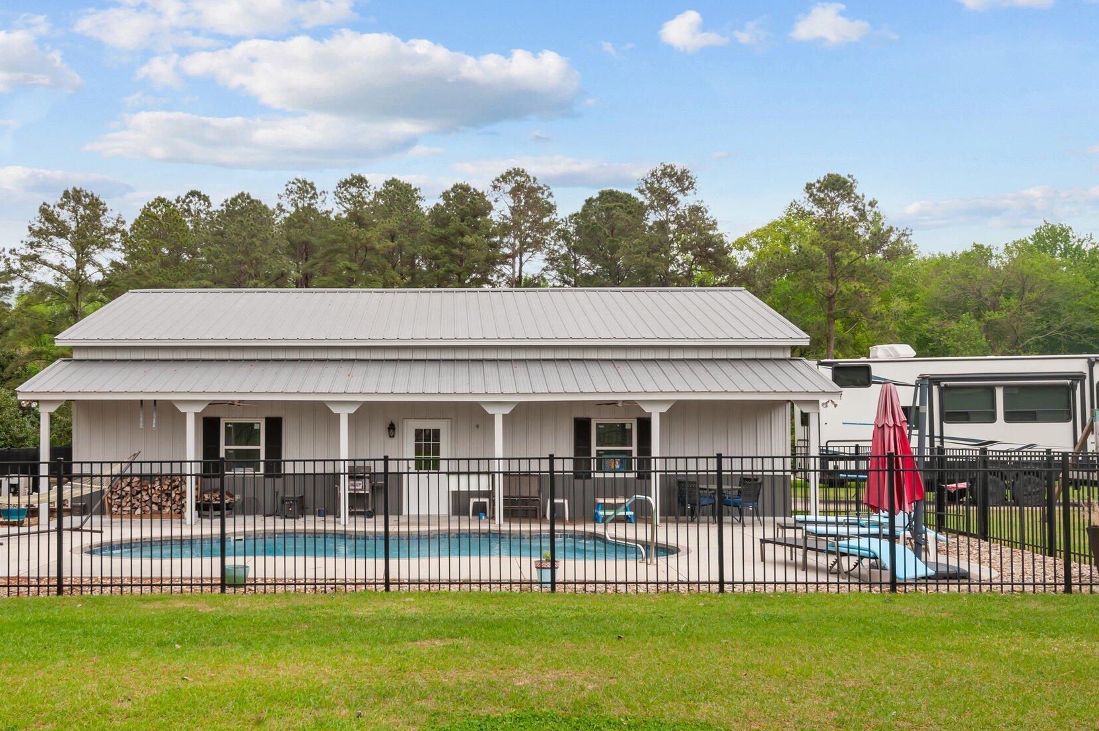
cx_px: 424
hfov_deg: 58.1
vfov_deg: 41.0
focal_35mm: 32
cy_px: 384
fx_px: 976
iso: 400
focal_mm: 26
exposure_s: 1/400
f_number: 10
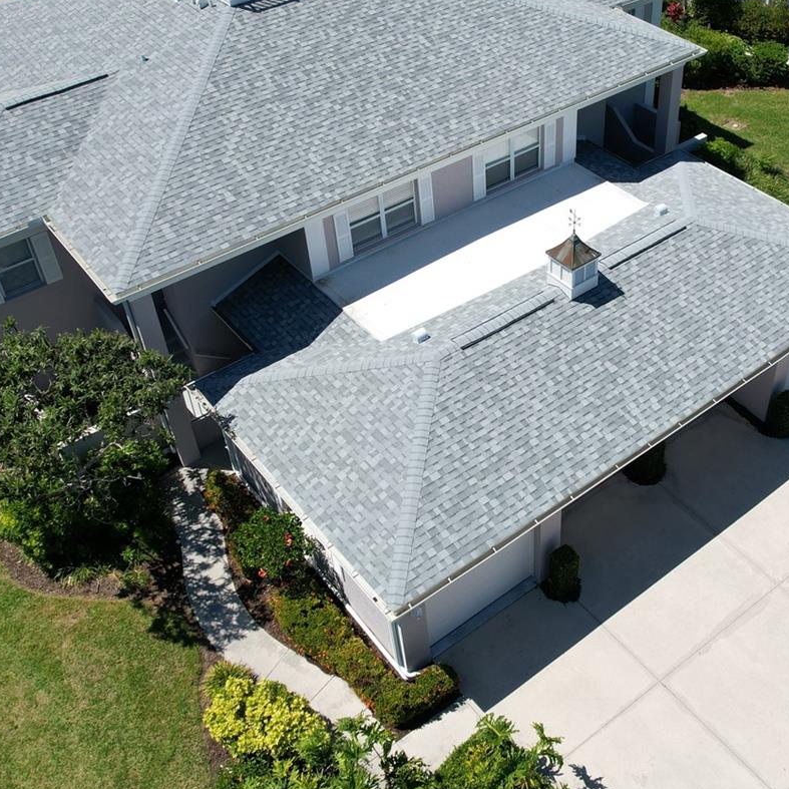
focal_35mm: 38
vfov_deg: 43.8
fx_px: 980
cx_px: 520
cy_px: 349
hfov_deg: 43.3
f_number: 2.8
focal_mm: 8.38
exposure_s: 1/2500
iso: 100
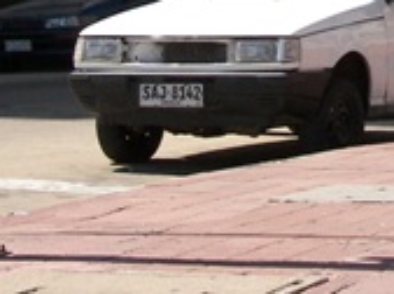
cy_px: -257
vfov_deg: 7.0
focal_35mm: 204
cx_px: 518
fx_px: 2317
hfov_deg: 9.5
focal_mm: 8.9
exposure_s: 1/1600
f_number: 3.6
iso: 100
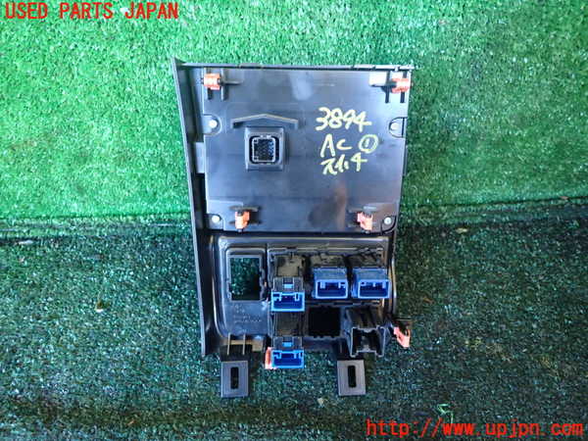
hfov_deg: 69.4
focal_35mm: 25
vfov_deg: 54.9
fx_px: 425
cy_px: 220
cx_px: 294
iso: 800
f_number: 2
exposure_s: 1/30
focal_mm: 4.5
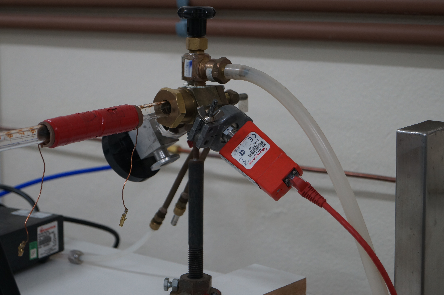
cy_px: 148
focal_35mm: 82
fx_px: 1016
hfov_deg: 24.6
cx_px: 222
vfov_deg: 16.5
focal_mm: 55
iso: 400
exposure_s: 1/25
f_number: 5.6
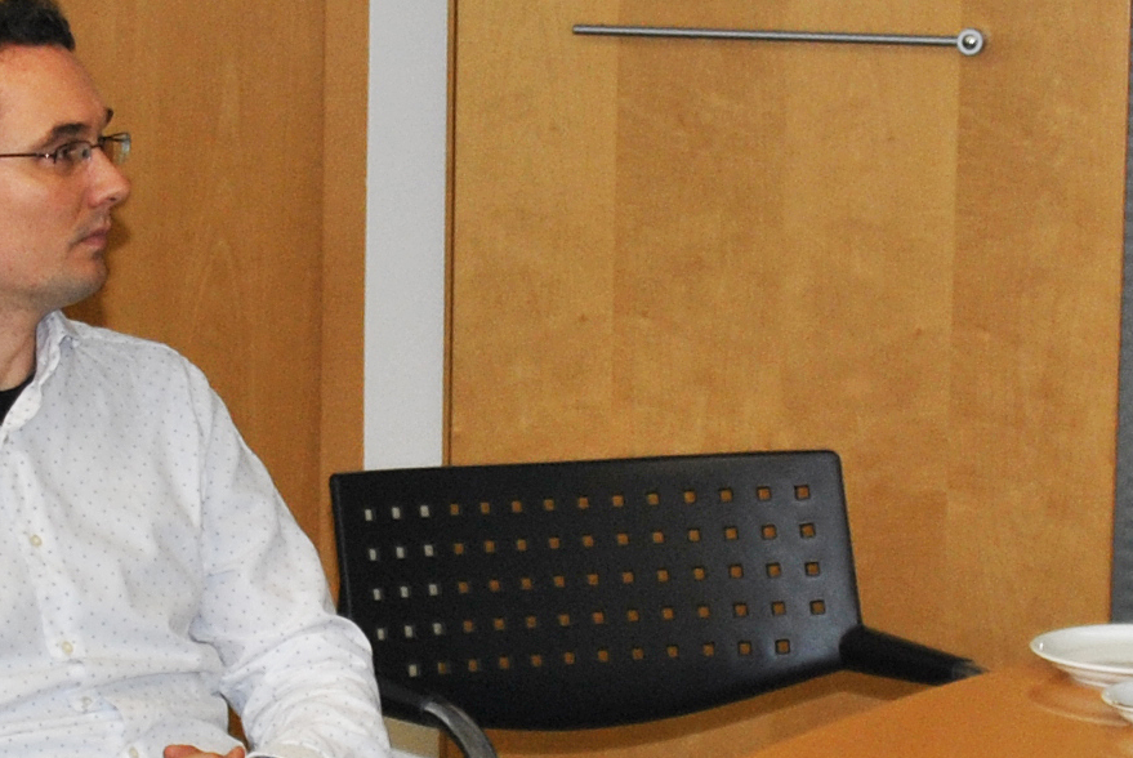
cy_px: 557
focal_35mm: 165
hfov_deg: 12.4
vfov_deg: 8.3
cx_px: 240
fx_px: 5204
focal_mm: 25
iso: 200
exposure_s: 1/60
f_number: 3.8
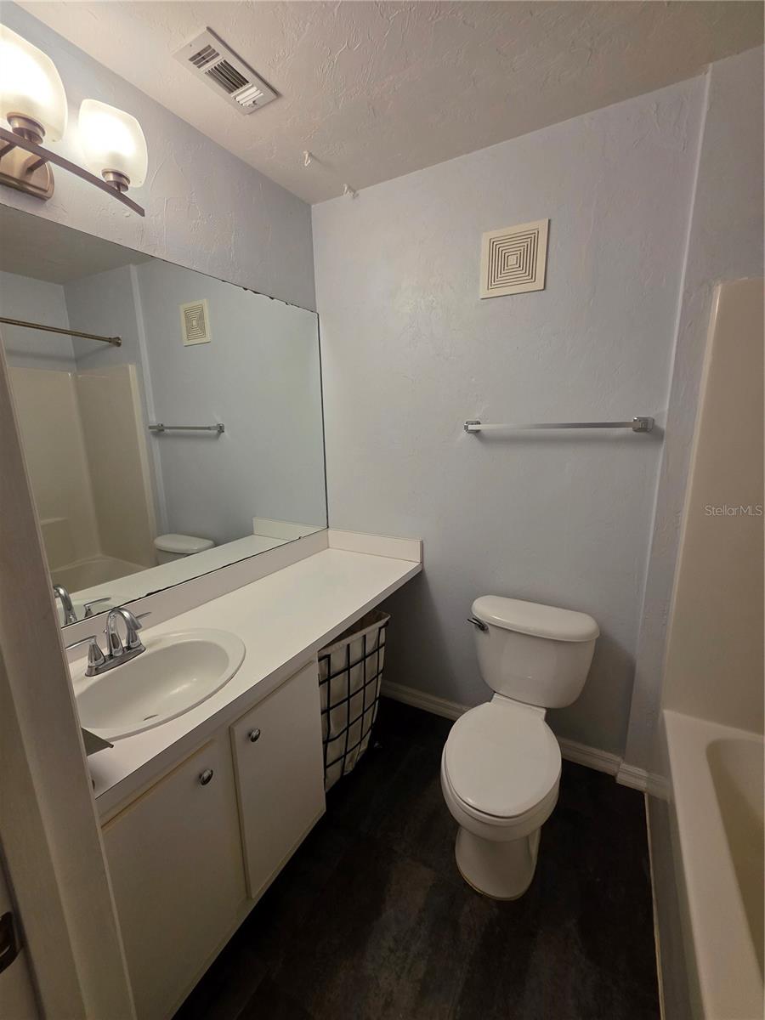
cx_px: 382
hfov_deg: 89.9
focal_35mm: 13
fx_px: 383
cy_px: 510
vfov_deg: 106.2
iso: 125
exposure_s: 1/120
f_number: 1.9
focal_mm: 2.2
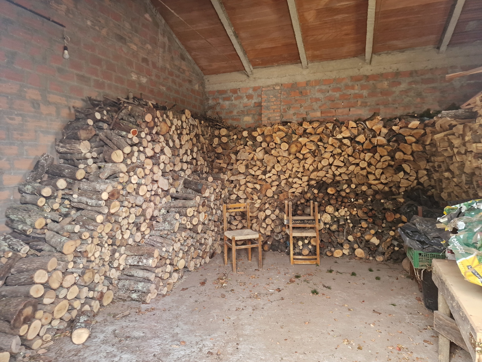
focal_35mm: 23
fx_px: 320
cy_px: 181
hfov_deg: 73.9
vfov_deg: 58.9
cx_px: 241
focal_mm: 6.4
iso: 320
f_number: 1.8
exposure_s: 1/100
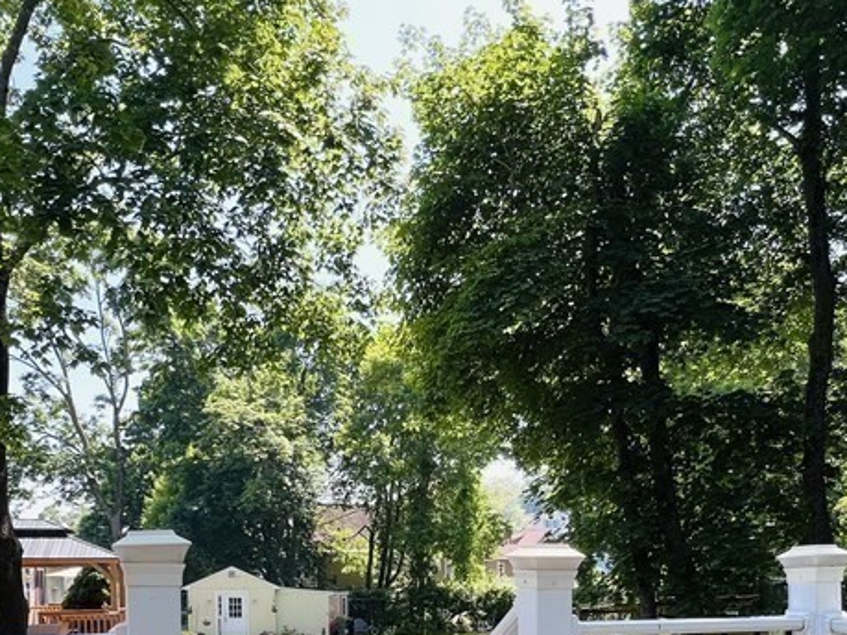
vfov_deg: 42.5
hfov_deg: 61.6
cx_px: 448
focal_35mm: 29
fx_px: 709
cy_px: 615
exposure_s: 1/286
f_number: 1.8
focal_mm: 1.57
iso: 32
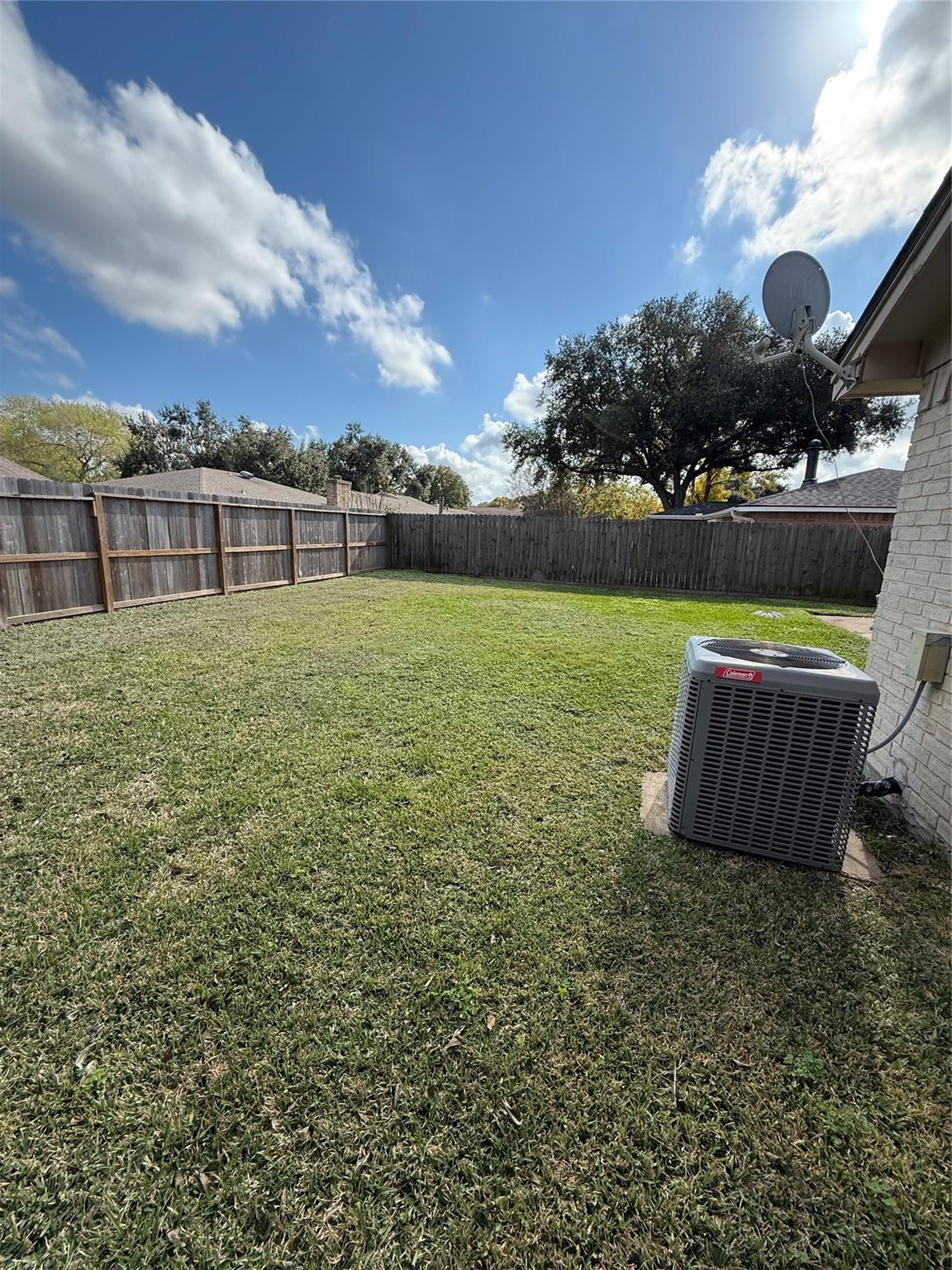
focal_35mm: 14
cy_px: 635
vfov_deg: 102.1
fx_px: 513
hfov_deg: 85.7
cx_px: 476
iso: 80
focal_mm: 2.22
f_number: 2.2
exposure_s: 1/1698
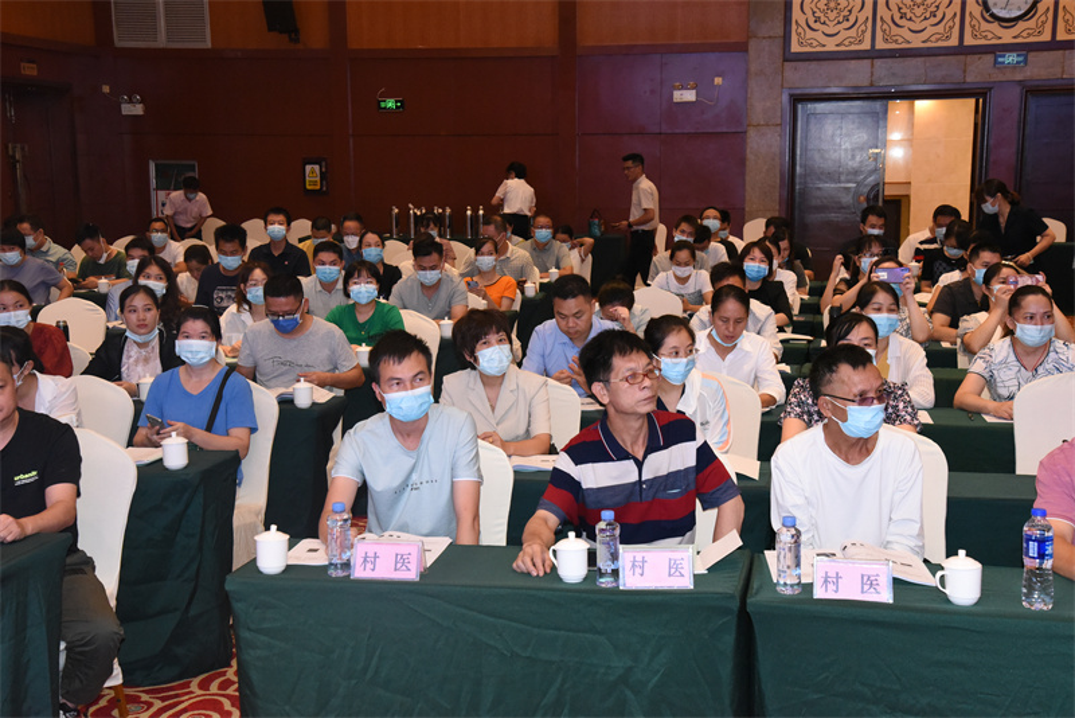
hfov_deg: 36.2
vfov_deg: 24.6
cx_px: 538
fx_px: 1643
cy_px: 359
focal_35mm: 55
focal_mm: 55
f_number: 8
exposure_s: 1/200
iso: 6400
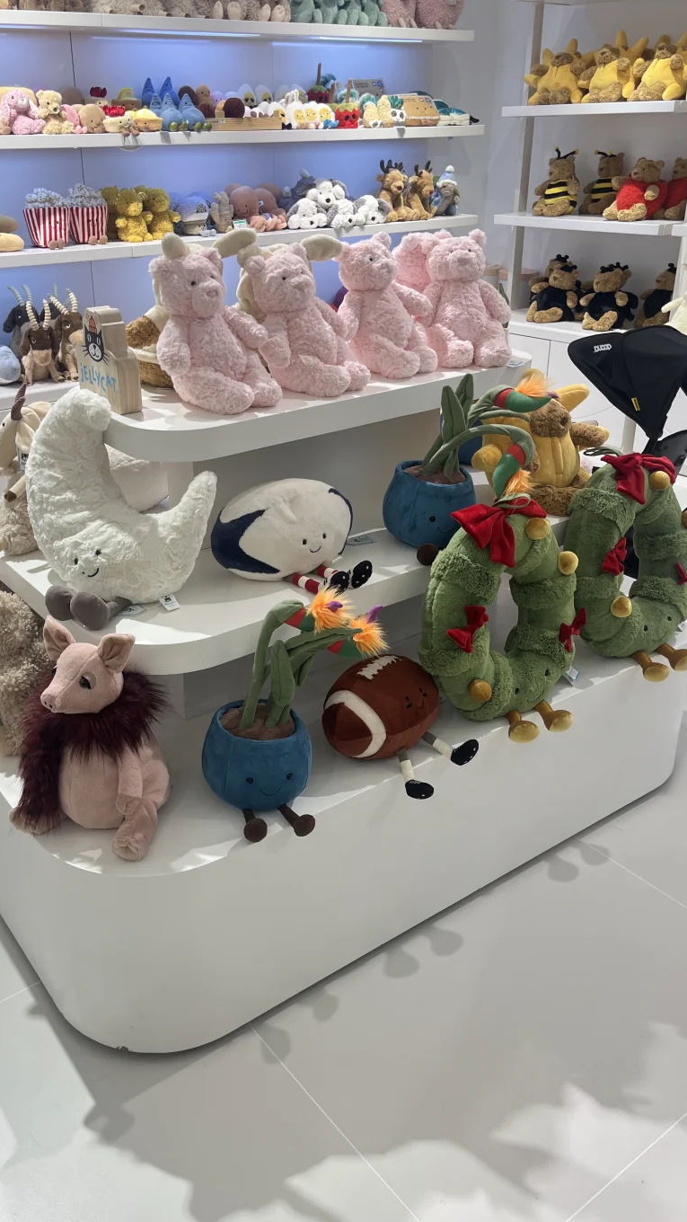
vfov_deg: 64.3
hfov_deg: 38.7
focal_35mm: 30
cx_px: 263
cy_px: 576
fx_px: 972
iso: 40
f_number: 1.6
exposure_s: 1/100
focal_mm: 5.1
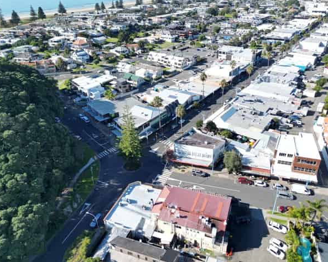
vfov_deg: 54.9
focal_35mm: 26
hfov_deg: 66.0
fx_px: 252
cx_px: 175
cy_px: 126
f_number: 1.7
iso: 100
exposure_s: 1/1600
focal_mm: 6.72
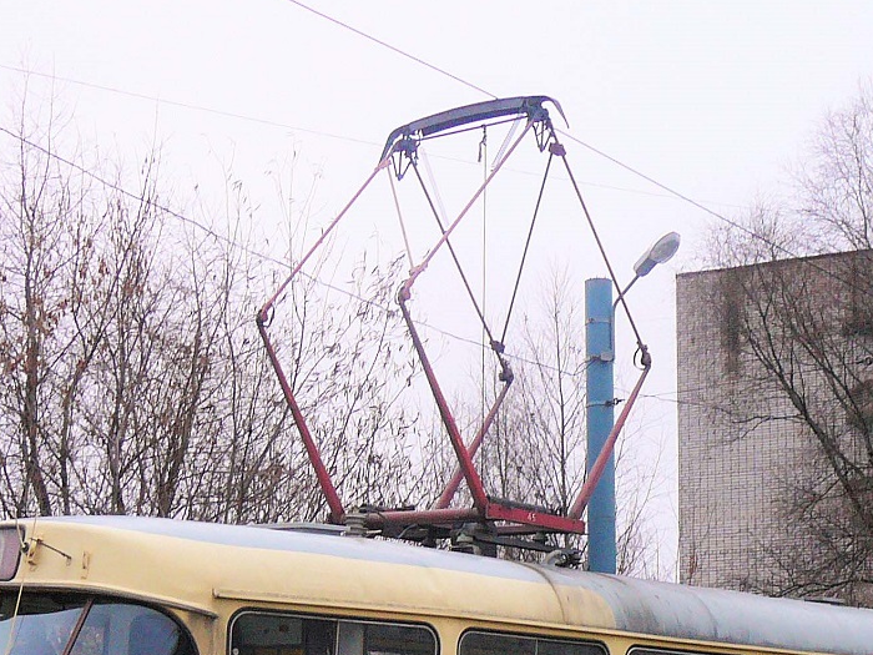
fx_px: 1967
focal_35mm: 78
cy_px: 555
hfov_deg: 25.0
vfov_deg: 18.7
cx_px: 492
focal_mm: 6.1
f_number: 3.1
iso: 100
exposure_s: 1/40
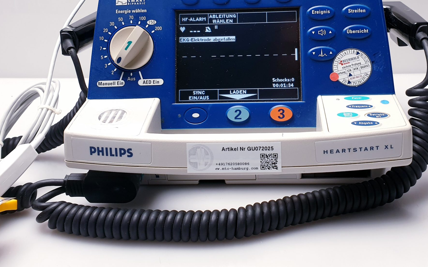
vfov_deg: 31.5
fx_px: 467
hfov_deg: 49.2
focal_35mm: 40
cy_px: 73
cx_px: 240
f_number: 2.4
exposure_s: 1/100
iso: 80
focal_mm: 4.3
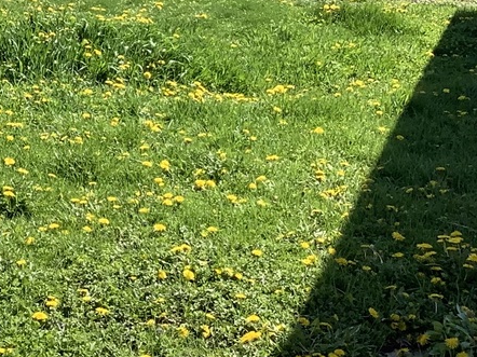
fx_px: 1391
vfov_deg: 14.5
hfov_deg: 19.0
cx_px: 21
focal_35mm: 101
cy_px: 43
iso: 25
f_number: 2.4
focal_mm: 3.3
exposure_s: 1/849
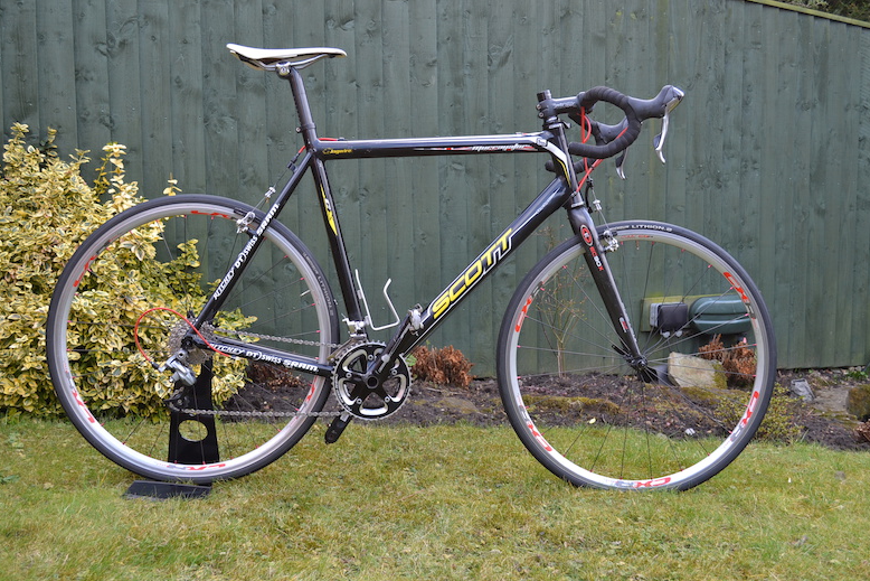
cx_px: 435
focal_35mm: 37
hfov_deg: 51.9
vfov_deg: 36.0
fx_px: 894
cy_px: 288
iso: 320
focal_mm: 24
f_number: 5.6
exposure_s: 1/125
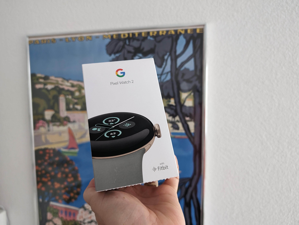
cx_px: 150
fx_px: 208
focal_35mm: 24
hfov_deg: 71.5
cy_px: 112
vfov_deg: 56.9
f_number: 1.68
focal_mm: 6.9
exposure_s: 1/49.1
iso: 1242
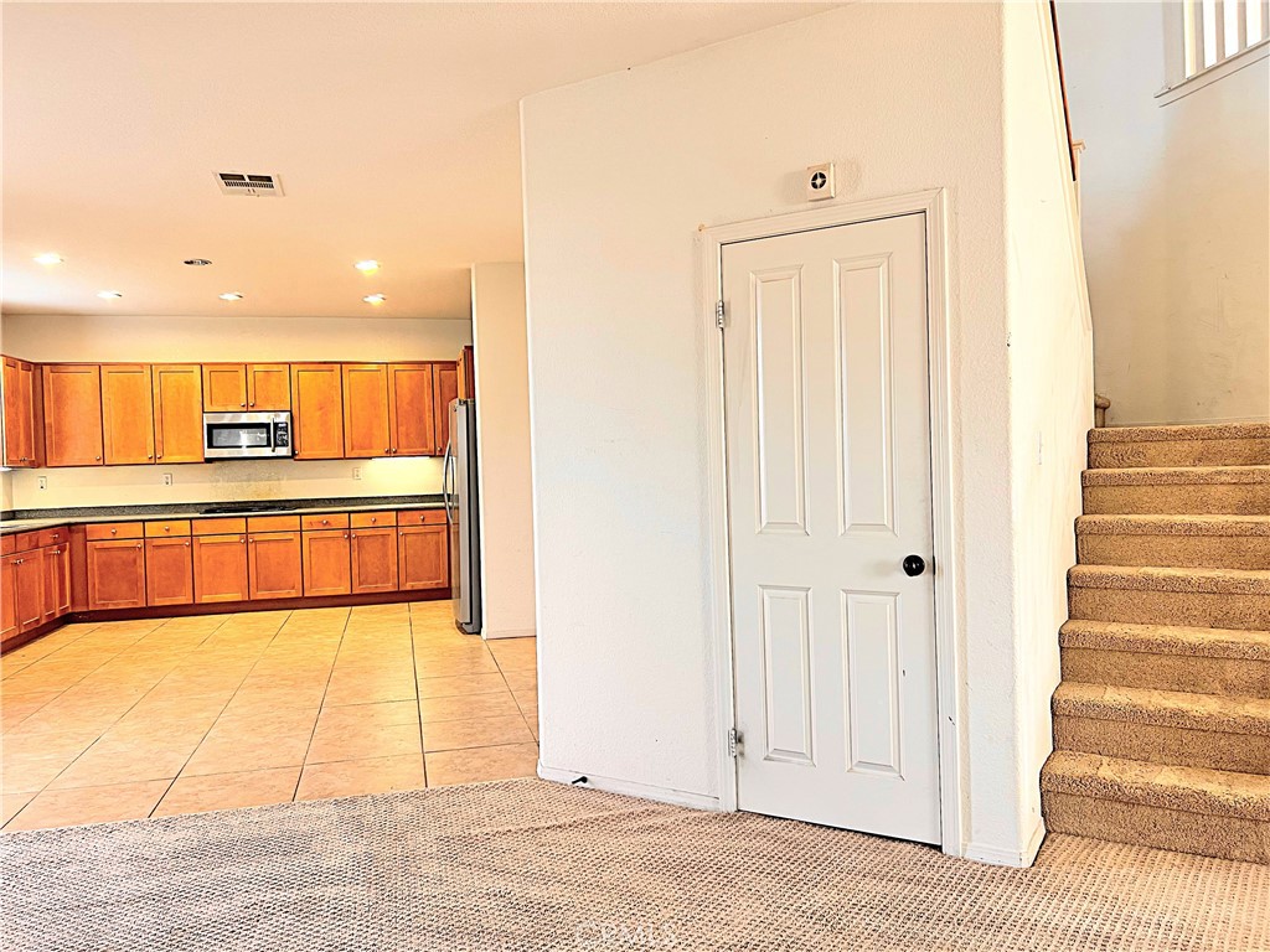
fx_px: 954
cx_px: 635
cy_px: 476
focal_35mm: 26
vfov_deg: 53.1
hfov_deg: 67.3
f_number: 1.5
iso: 80
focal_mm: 5.7
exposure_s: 1/60
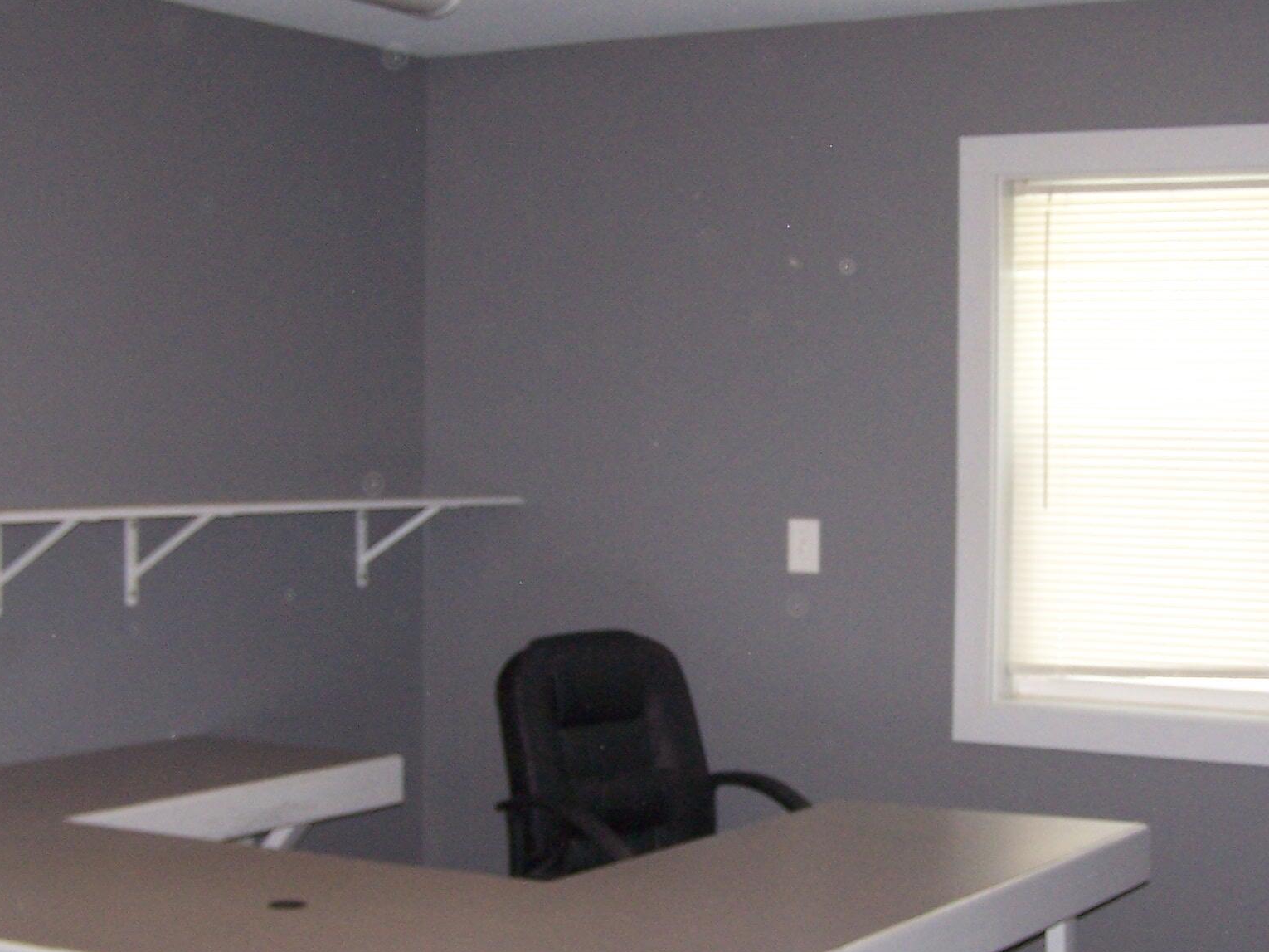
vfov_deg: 22.9
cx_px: 771
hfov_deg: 30.2
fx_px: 2346
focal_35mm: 64
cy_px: 561
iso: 140
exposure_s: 1/60
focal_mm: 6.3
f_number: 2.8
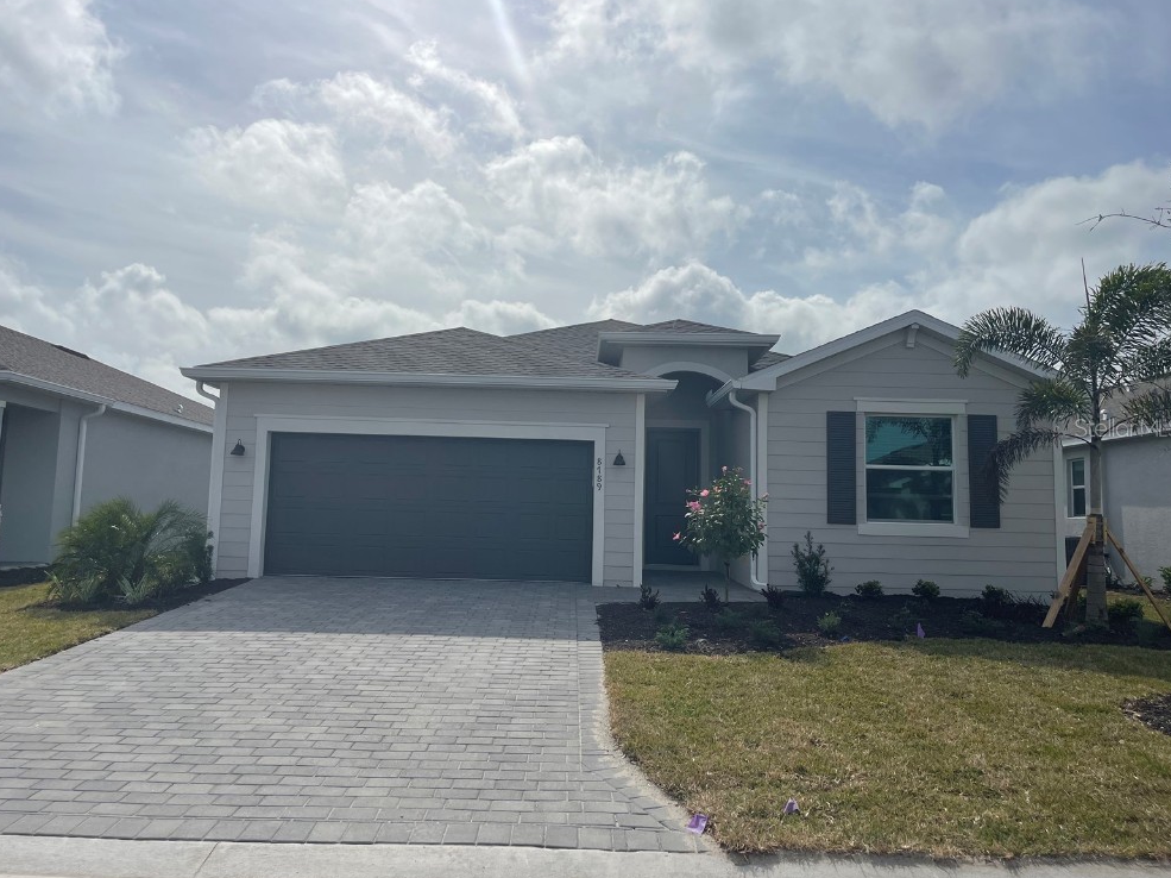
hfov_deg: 67.3
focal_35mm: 26
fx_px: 879
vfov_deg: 53.0
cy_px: 427
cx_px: 578
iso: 32
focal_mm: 5.1
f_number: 1.6
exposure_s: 1/15152
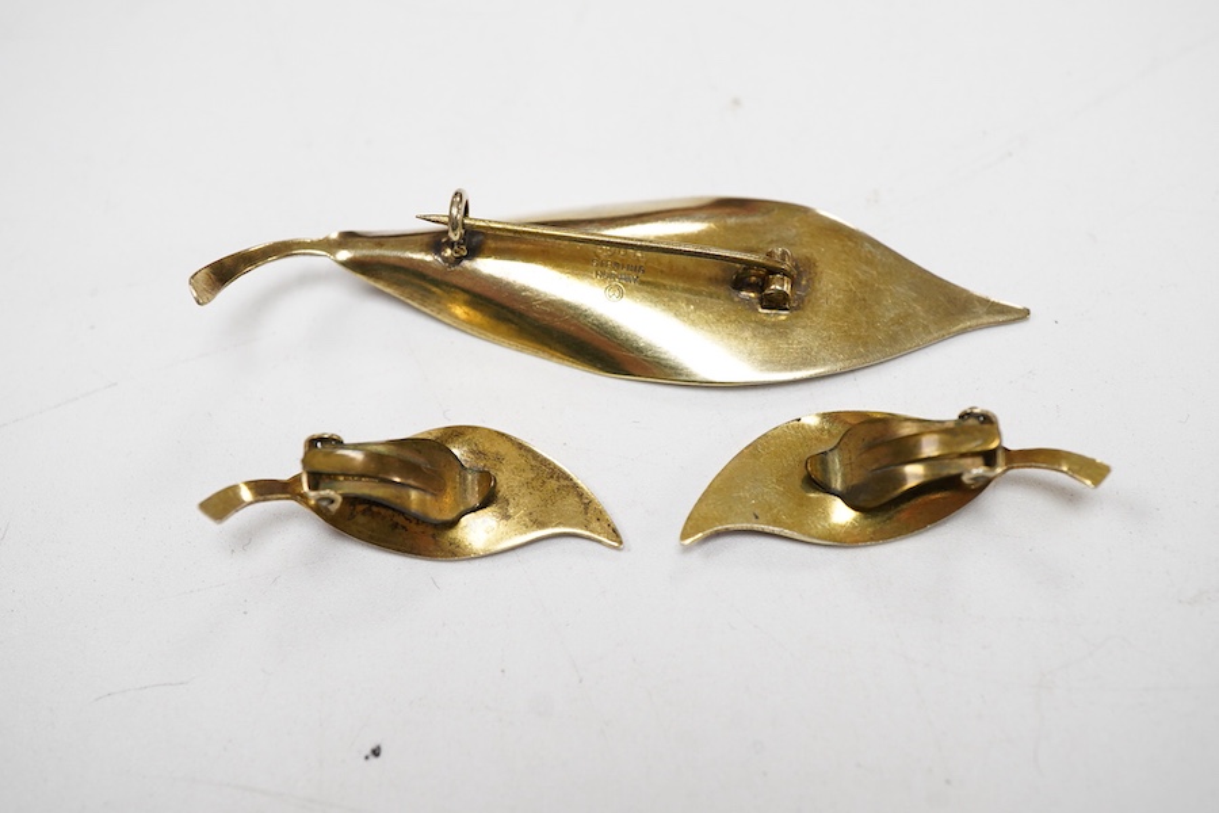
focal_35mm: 45
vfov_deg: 29.9
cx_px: 610
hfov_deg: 43.6
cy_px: 406
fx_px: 1524
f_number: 10
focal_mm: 30
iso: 1250
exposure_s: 1/125
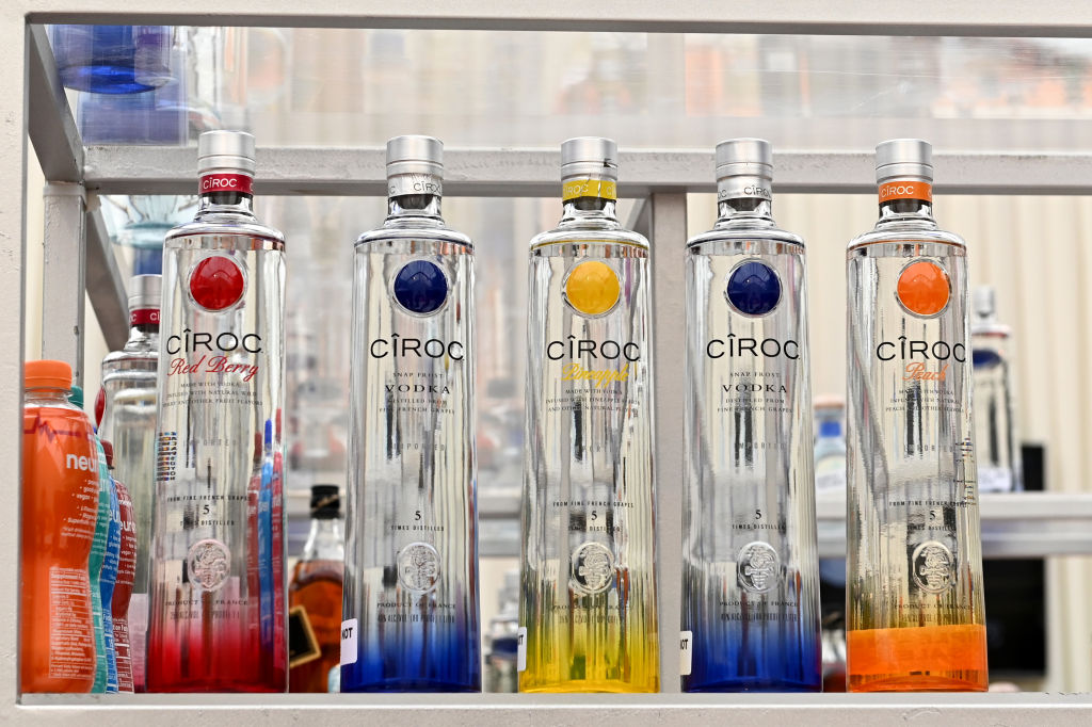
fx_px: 2820
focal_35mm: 93
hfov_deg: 21.9
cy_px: 364
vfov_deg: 14.7
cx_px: 546
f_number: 5.6
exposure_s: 1/500
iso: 1000
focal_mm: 62
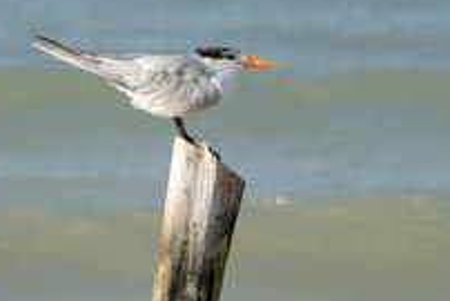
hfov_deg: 2.2
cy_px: 252
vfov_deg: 1.4
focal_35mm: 953
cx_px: 143
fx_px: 11921
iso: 640
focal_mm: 321
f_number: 5.6
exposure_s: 1/8000
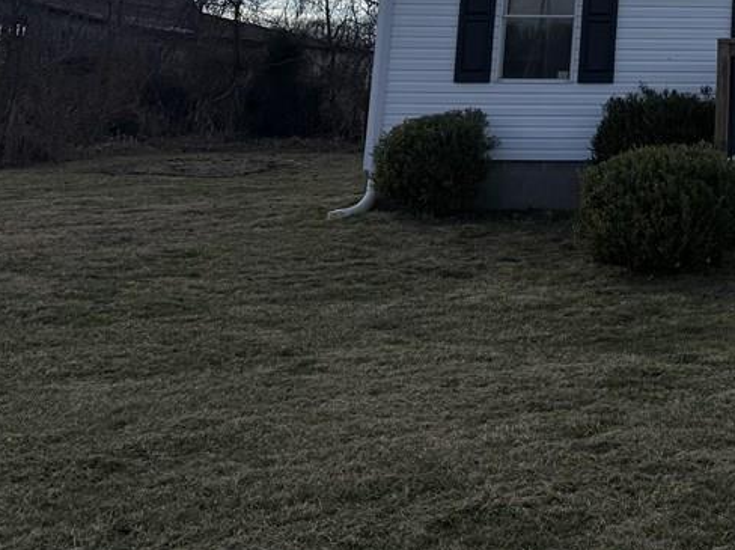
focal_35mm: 63
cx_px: 908
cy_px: -154
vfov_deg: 21.2
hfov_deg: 26.8
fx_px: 1336
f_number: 1.78
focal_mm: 6.76
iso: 80
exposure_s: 1/8130
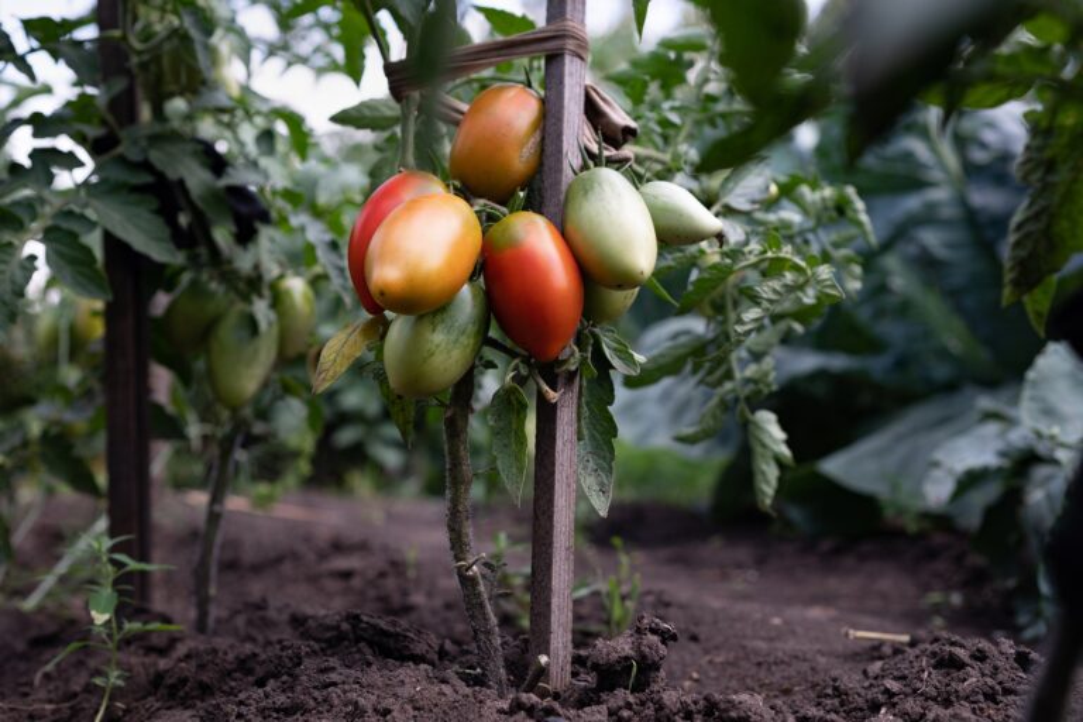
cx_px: 542
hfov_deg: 40.3
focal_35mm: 49
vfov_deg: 27.5
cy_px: 361
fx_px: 1474
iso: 100
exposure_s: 1/400
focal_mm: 33
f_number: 3.2
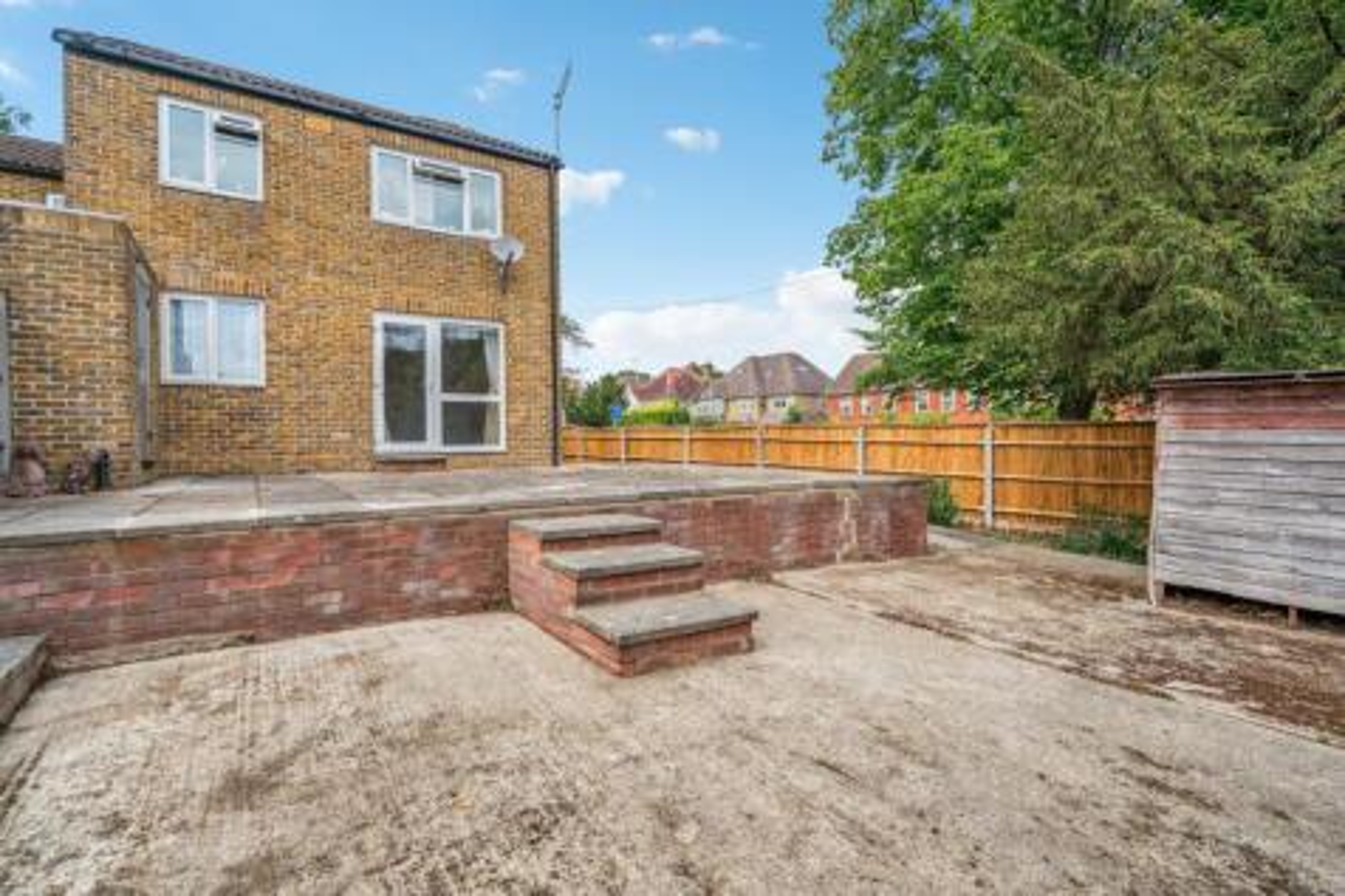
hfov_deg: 96.8
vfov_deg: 73.7
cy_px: 448
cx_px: 672
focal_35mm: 16
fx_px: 598
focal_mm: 16
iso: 640
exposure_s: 1/1250
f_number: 5.6
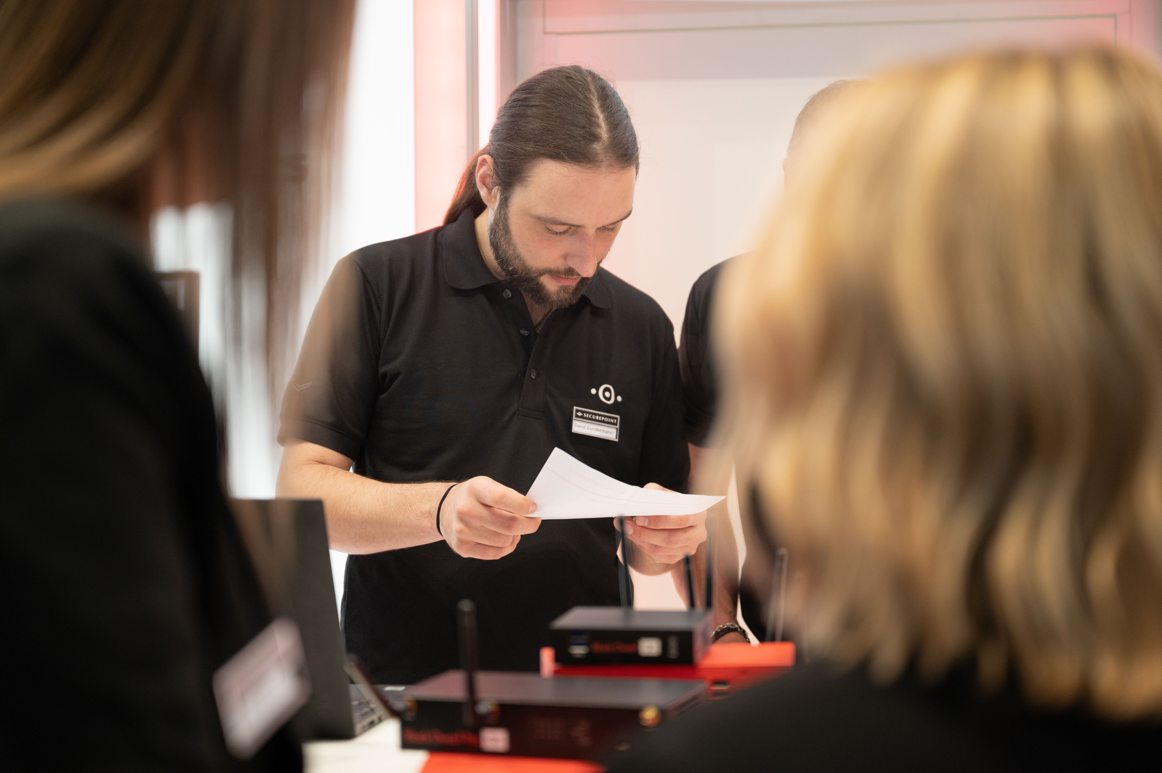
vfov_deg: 19.4
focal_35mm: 70
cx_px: 581
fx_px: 2258
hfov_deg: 28.9
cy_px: 386
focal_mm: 70
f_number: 2.8
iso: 640
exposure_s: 1/250
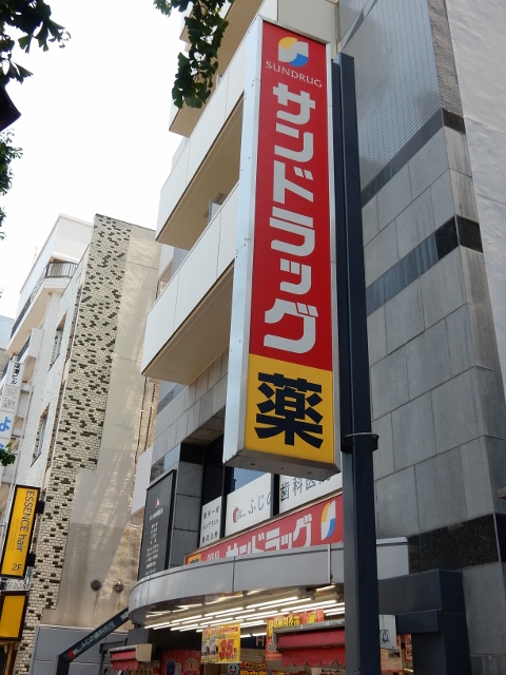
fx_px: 702
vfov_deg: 51.4
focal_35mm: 36
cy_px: 338
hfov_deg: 39.7
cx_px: 253
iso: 125
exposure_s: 1/320
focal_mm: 6.4
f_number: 4
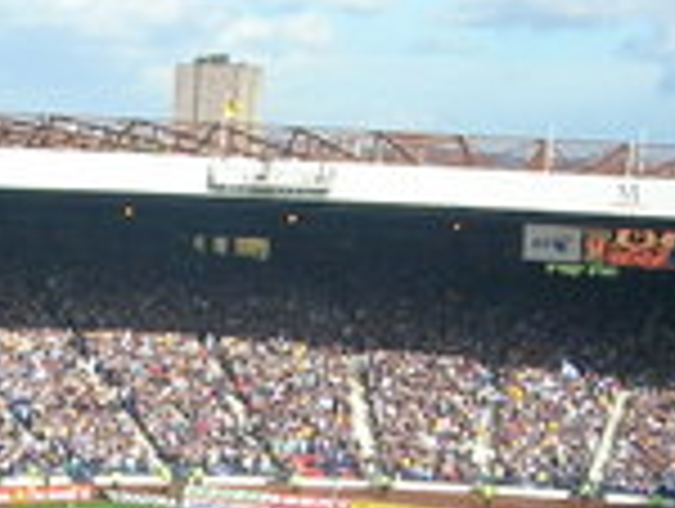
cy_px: 481
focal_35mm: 145
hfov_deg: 13.6
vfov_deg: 10.2
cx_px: 207
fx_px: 2832
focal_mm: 5.7
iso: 50
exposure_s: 1/275
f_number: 4.9
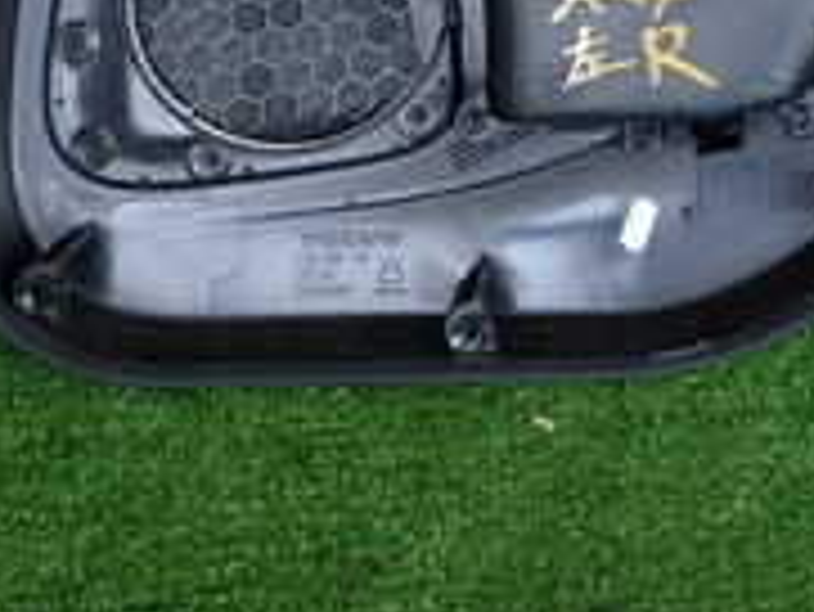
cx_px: 823
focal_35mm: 83
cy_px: -256
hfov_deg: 22.6
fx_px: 1953
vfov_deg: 16.5
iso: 200
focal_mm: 4.5
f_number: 2
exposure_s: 1/100
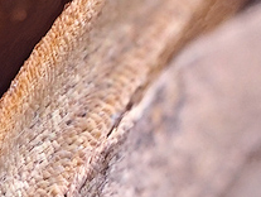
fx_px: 6994
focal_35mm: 926
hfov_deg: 2.1
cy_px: 426
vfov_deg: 1.6
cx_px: -274
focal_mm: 60
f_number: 5
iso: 200
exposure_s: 1/25
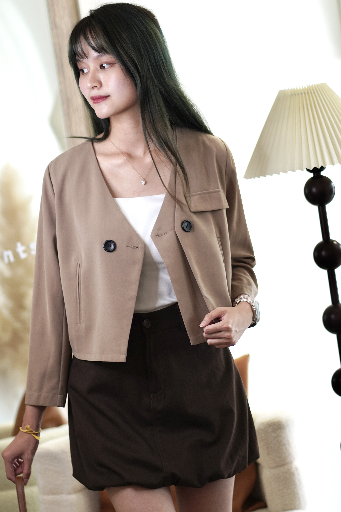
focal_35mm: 152
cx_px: 144
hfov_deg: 9.1
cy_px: 225
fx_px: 2154
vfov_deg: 13.5
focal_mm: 85
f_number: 1.8
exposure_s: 1/160
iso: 100
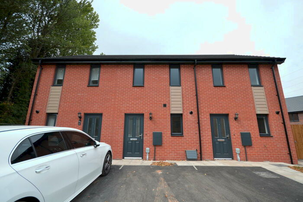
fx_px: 126
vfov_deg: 77.3
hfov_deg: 100.4
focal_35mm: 15
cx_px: 152
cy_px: 101
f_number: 6.3
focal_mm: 10
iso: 100
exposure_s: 1/160
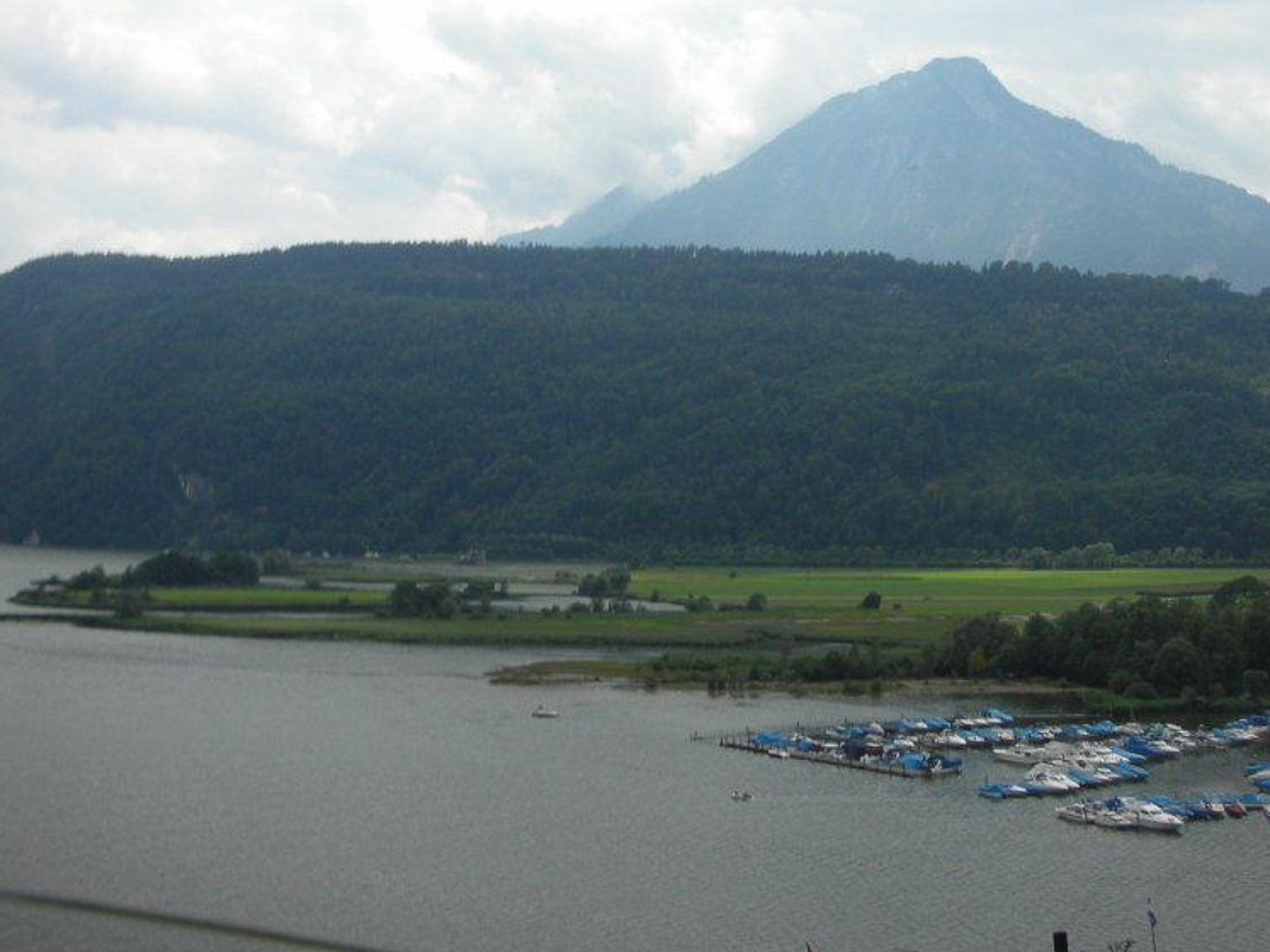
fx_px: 1761
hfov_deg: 39.5
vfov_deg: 30.1
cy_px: 335
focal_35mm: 48
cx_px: 751
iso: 50
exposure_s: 1/99.1
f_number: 8.5
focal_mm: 5.8
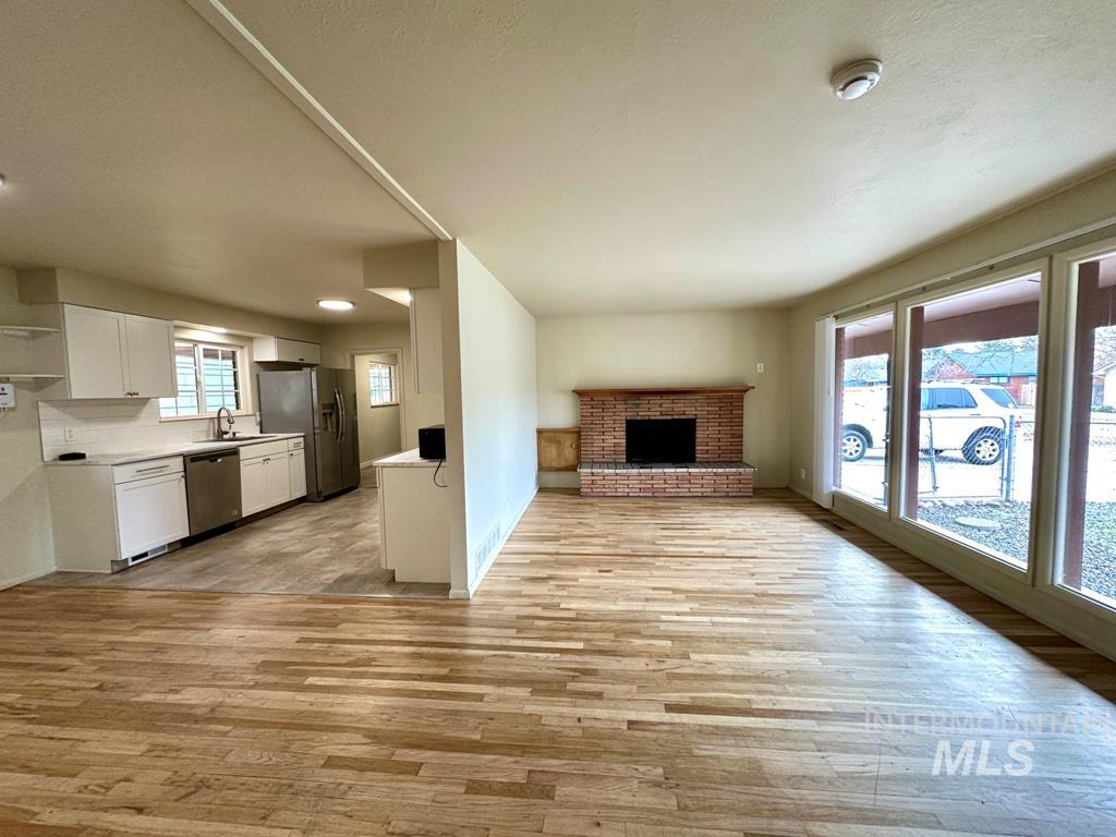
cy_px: 418
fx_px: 451
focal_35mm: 14
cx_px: 558
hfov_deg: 102.1
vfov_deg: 85.7
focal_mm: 2.22
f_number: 2.2
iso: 250
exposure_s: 1/120
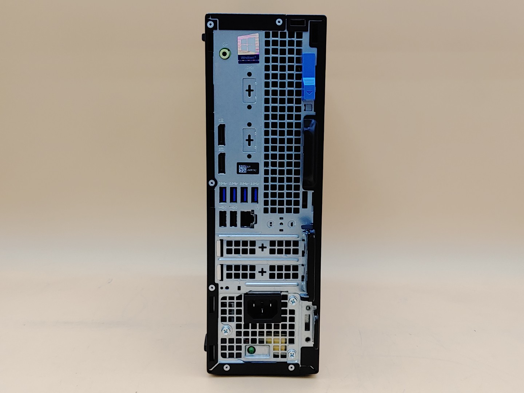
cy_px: 196
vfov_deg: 31.5
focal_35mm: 46
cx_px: 262
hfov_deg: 41.2
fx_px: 696
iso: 50
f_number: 1.8
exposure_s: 1/101
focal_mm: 4.36
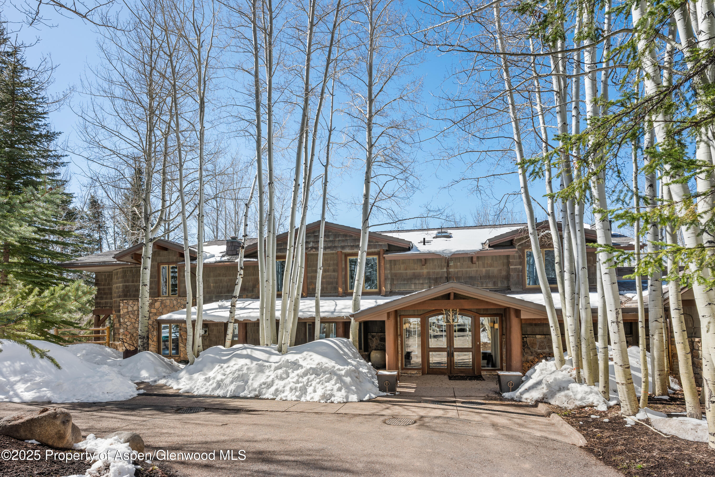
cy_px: 238
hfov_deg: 86.9
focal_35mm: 19
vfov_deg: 64.6
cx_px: 358
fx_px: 377
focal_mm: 19
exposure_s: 1/125
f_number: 7.1
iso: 125
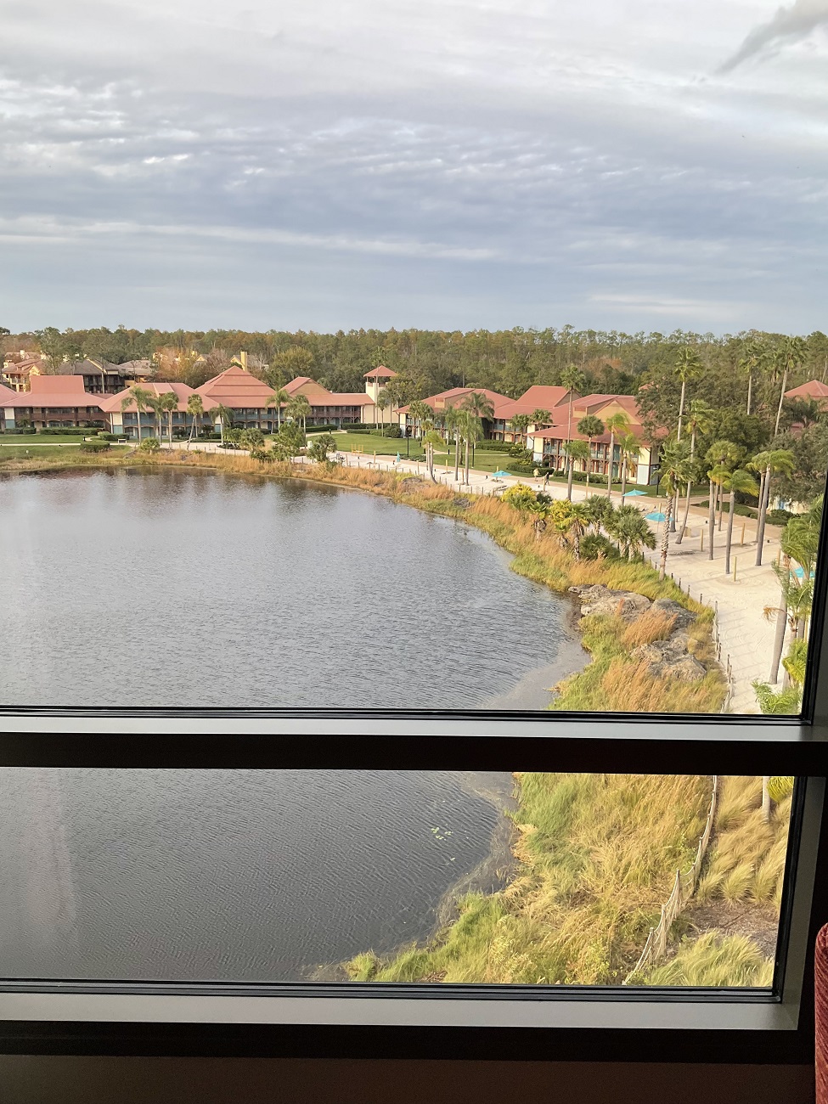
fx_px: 925
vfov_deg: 61.7
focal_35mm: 29
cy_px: 552
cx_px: 414
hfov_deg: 48.2
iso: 25
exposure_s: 1/358
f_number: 1.8
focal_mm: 3
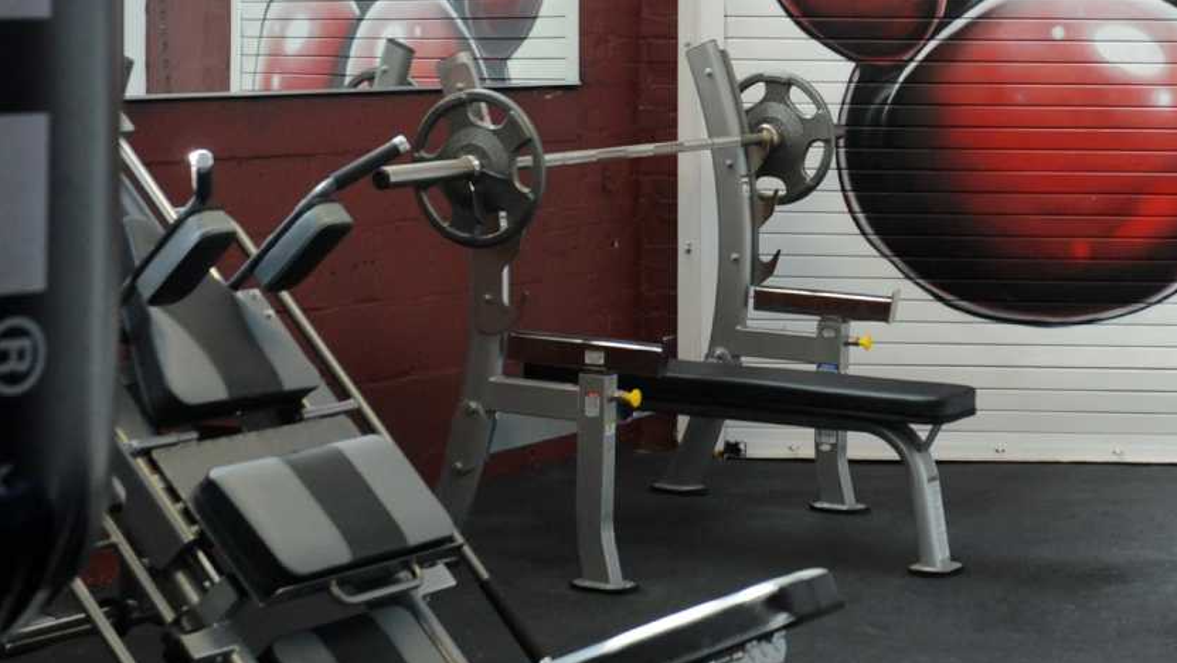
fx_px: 3059
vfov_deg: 12.2
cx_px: 814
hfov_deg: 21.7
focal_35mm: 98
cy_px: 1
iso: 2000
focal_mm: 38
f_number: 5
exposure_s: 1/125
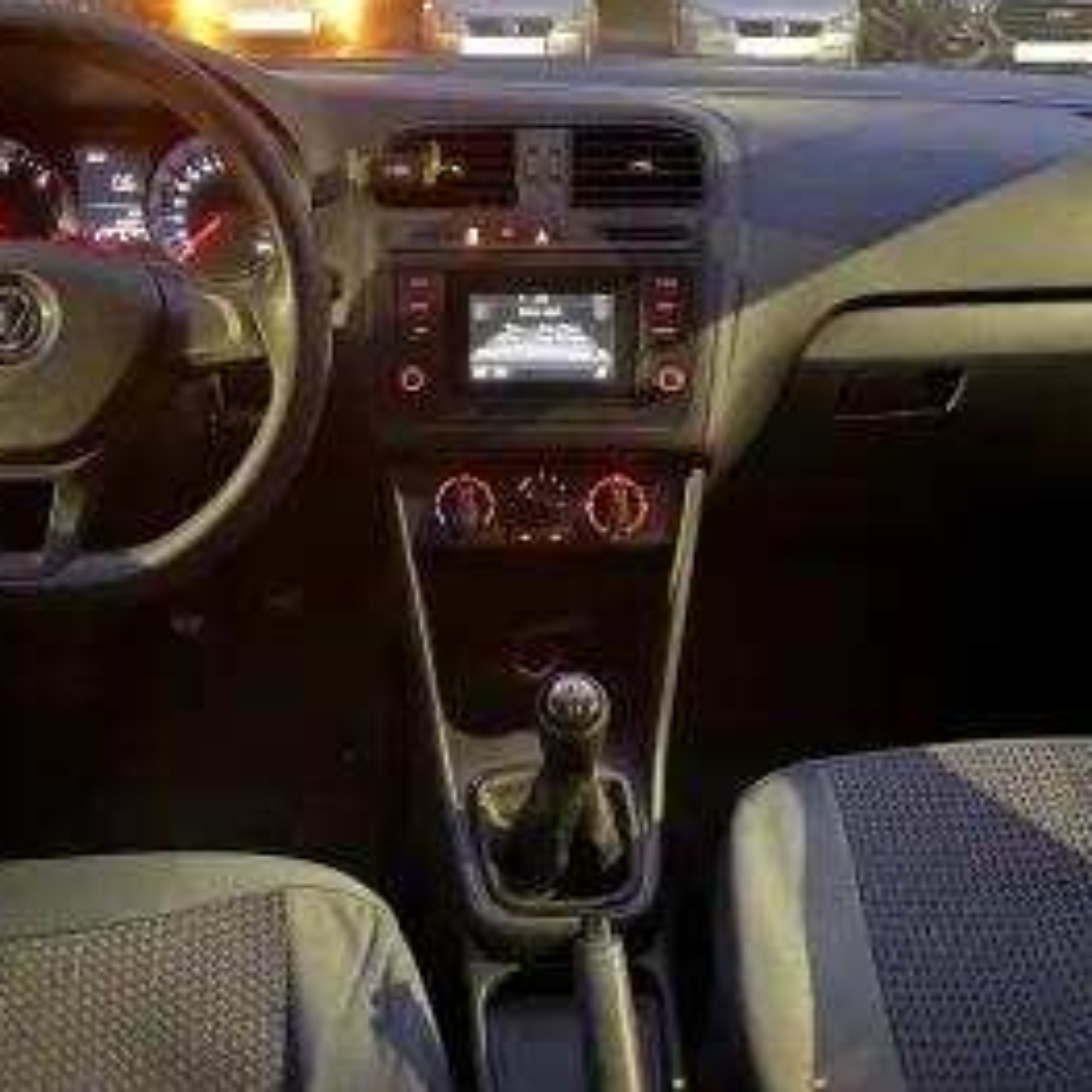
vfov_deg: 55.6
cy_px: 540
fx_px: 1035
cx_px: 519
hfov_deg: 55.6
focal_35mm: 29
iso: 2500
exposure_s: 1/5
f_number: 1.78
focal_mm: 6.76
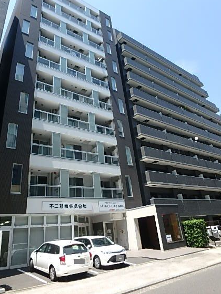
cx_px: 100
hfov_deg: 56.7
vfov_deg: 71.3
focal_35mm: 24
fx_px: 204
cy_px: 128
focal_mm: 3.7
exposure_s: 1/640
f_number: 3.5
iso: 125
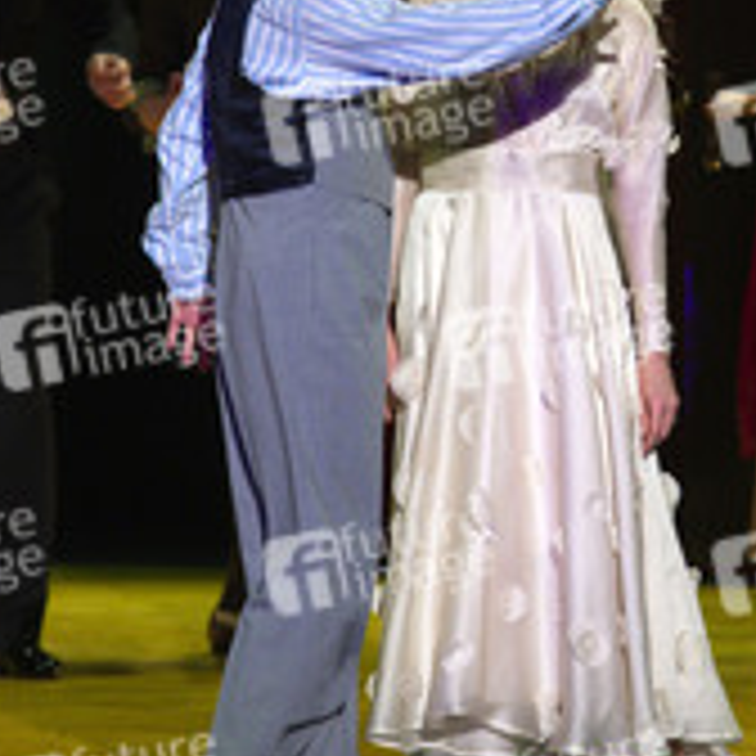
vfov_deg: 5.3
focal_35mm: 330
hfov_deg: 5.3
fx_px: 8154
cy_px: 225
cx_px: 439
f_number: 5
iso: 1600
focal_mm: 145
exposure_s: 1/400
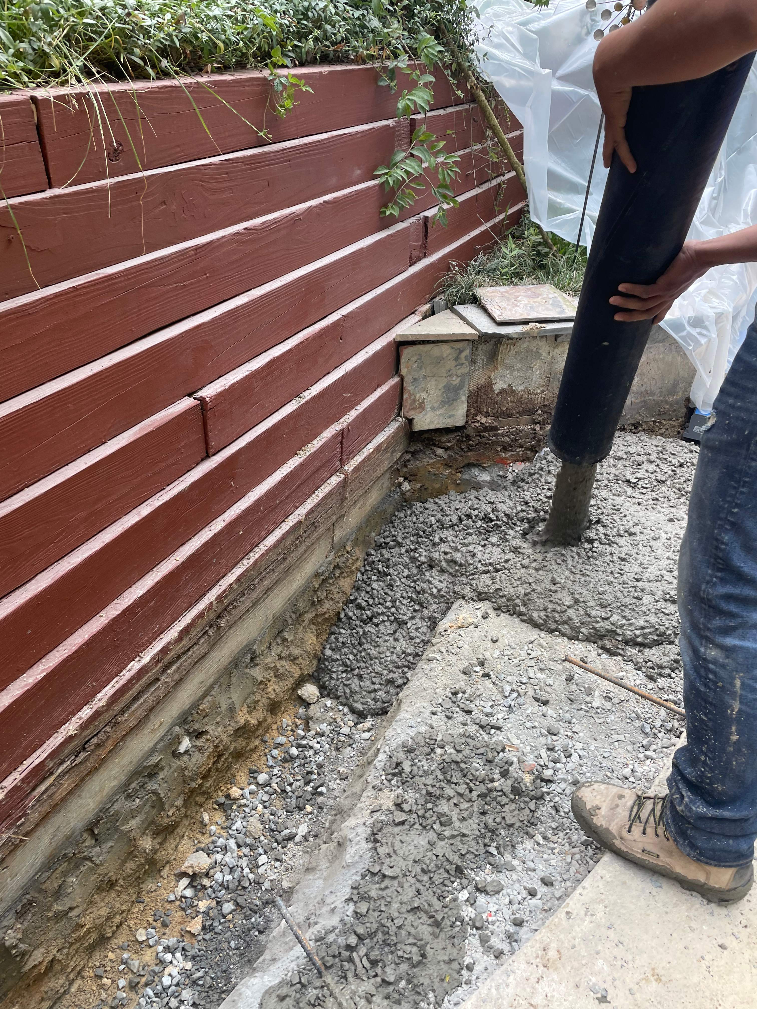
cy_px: 504
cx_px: 378
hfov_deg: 53.1
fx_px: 758
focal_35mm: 26
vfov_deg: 67.3
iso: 32
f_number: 1.6
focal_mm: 4.2
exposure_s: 1/121
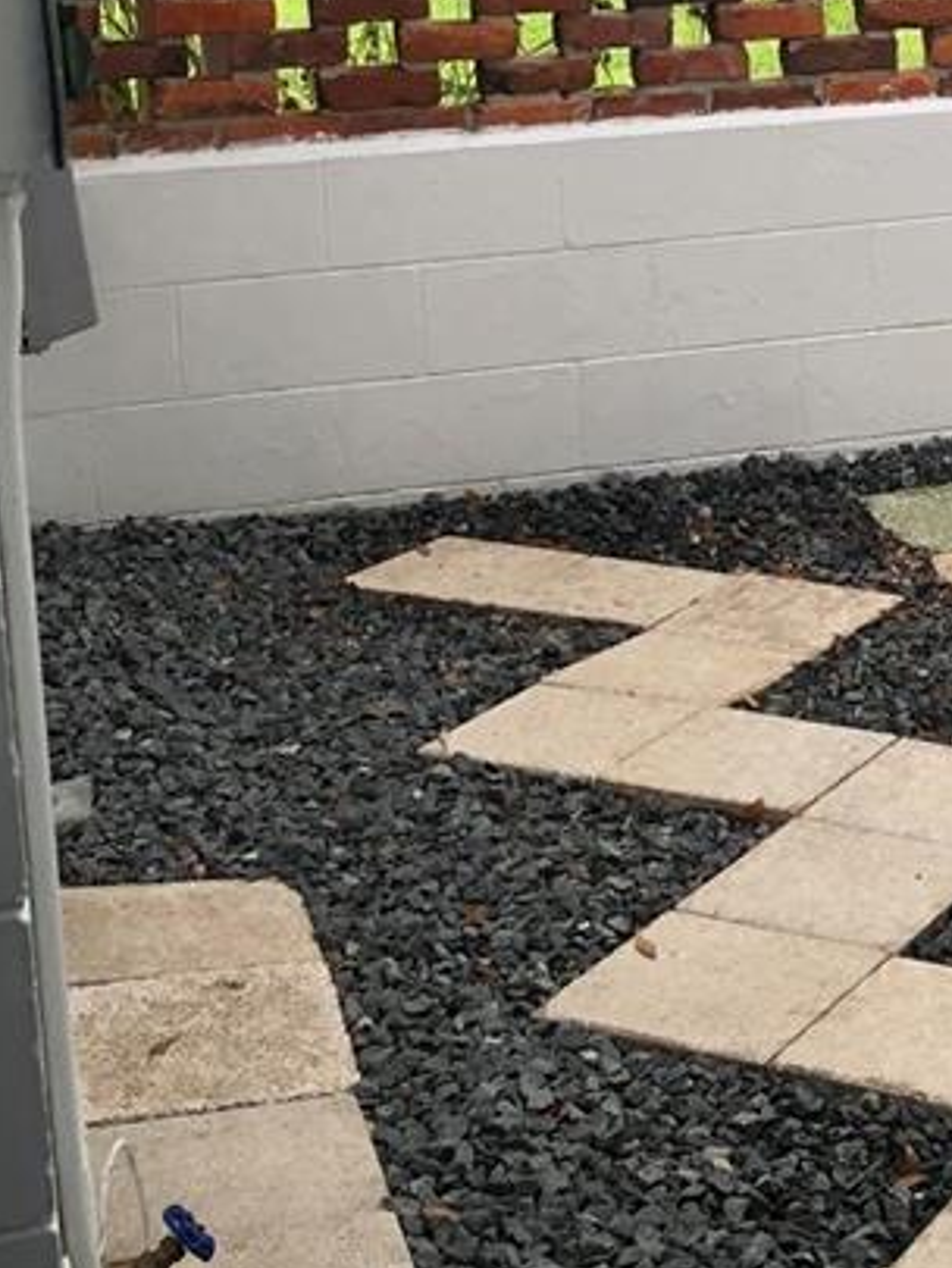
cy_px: 210
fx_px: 3042
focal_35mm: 83
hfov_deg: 17.4
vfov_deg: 23.1
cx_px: 921
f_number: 1.8
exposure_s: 1/120
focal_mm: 3.99
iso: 25
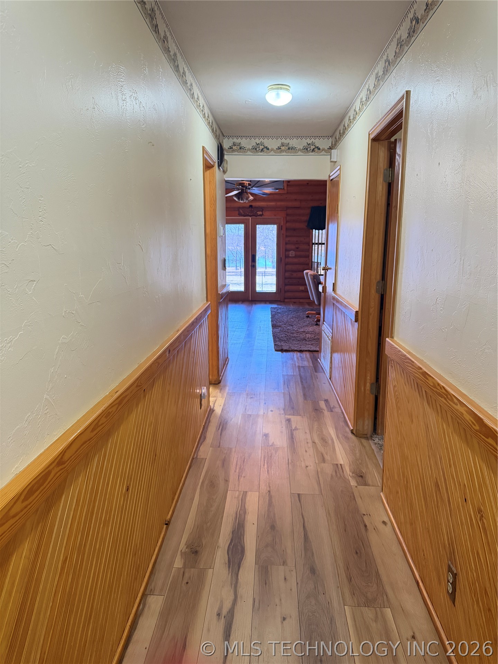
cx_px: 249
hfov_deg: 56.8
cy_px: 332
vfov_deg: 71.6
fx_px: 460
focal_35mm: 24
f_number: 1.78
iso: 800
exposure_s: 1/60
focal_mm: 6.76
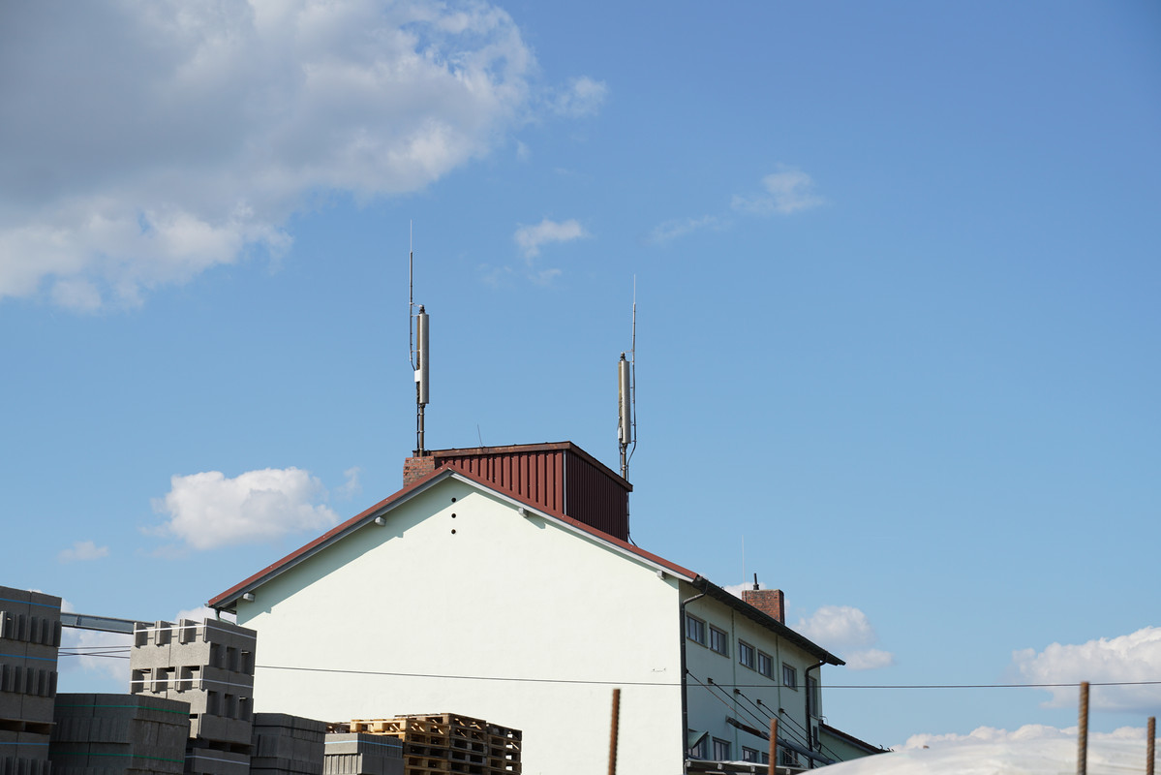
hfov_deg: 27.0
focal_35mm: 75
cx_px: 580
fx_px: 2419
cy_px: 388
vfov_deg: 18.2
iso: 200
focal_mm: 75
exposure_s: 1/640
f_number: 8
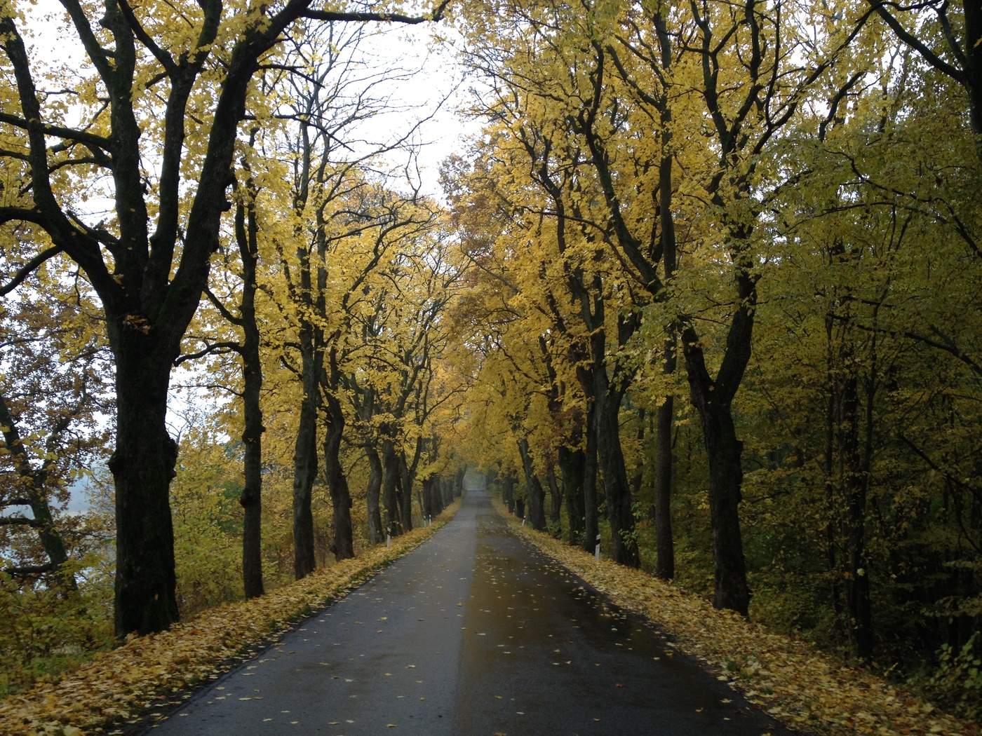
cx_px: 491
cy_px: 368
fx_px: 993
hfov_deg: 52.6
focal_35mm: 35
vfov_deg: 40.7
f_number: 2.4
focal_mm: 4.28
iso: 50
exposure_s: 1/40
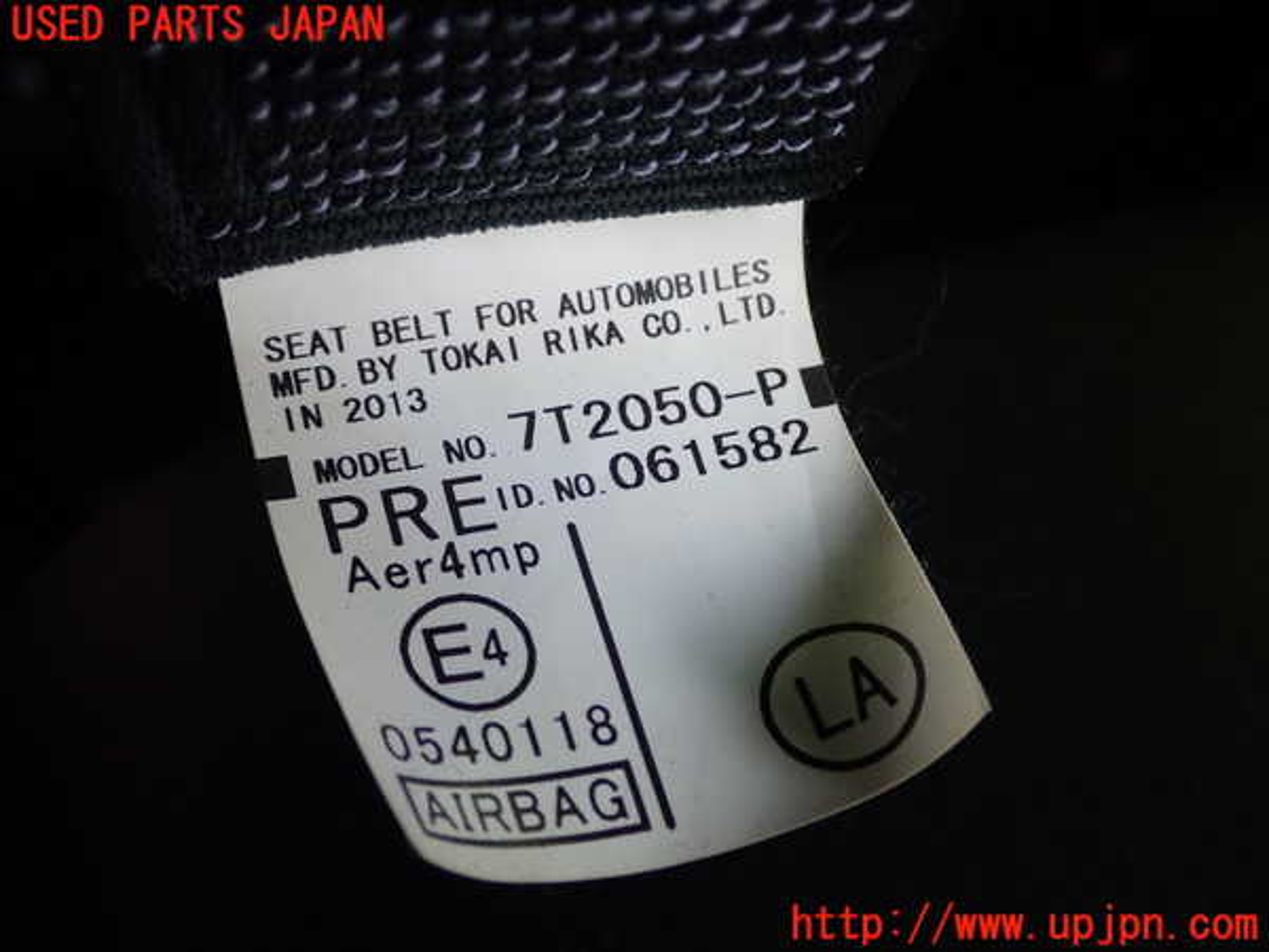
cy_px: 476
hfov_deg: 42.9
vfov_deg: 32.9
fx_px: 1613
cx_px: 634
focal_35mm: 44
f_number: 2.9
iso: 200
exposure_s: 1/50
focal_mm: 7.84
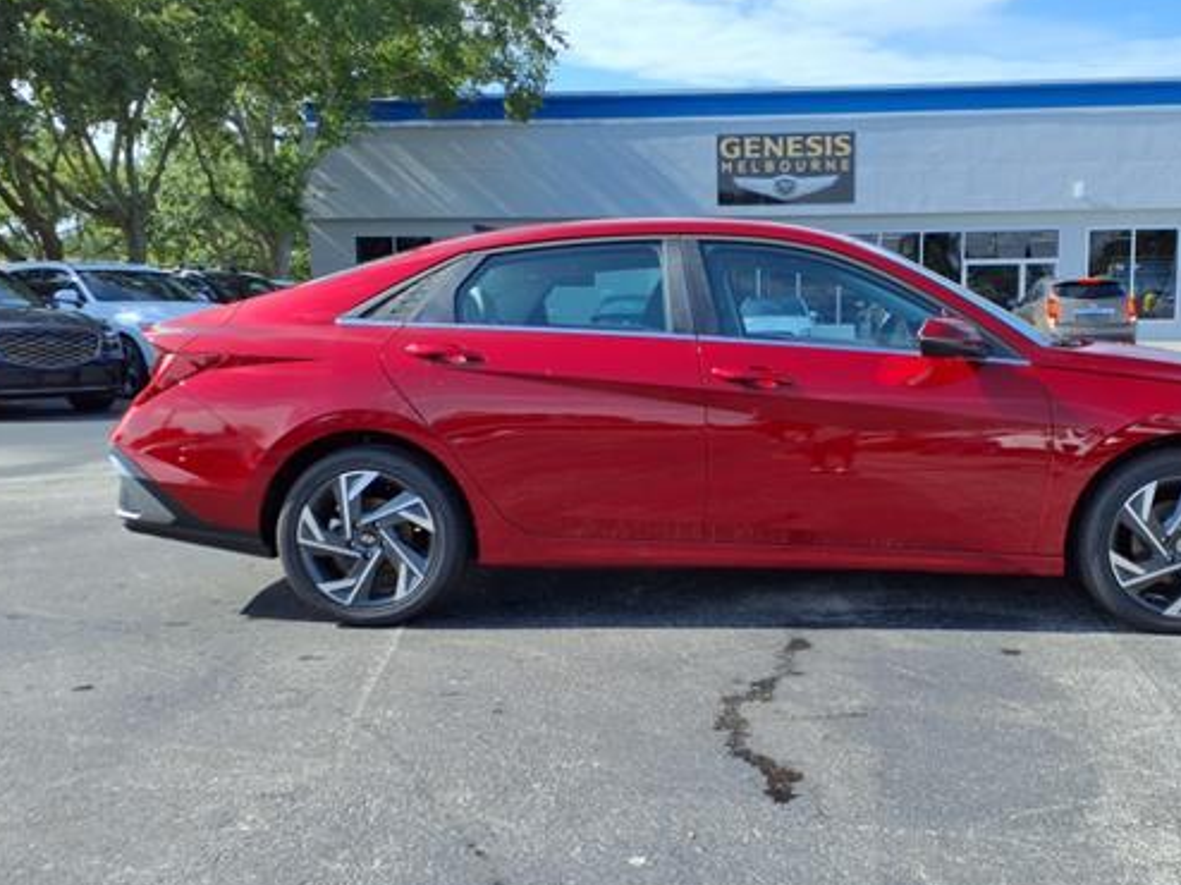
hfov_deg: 52.1
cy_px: 462
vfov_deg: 40.7
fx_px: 1194
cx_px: 734
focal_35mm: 35
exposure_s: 1/1429
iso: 40
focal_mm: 3.58
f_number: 1.9
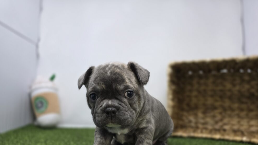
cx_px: 127
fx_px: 178
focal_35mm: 26
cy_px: 98
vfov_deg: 43.7
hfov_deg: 71.9
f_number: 1.7
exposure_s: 1/359
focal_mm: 6.3
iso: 160
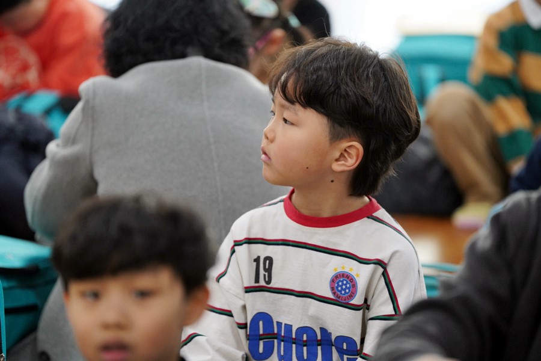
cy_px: 180
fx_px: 3005
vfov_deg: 6.9
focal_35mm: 200
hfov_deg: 10.3
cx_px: 270
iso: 1600
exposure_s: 1/250
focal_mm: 200
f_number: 2.8
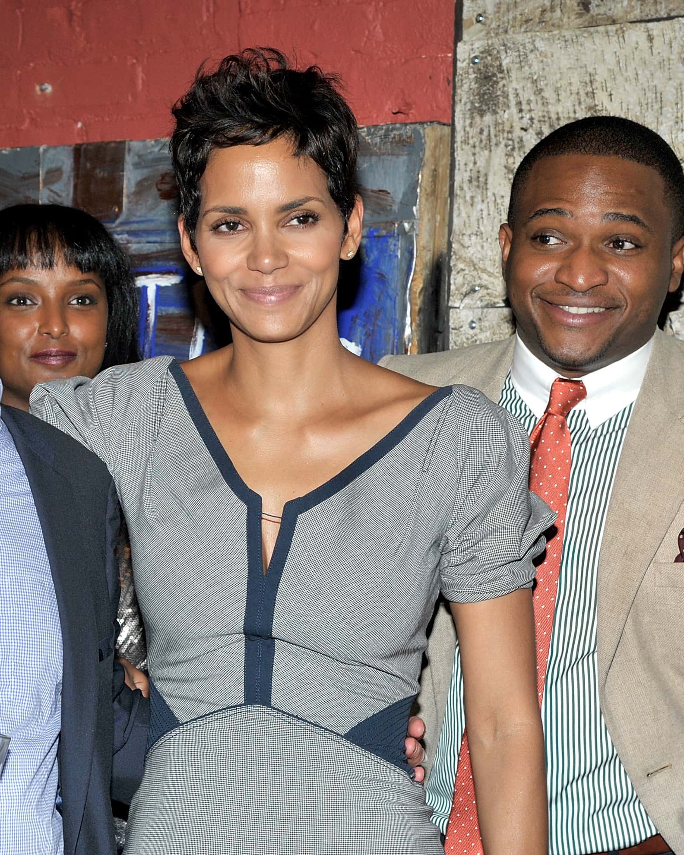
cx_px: 103
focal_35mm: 135
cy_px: 424
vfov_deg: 14.3
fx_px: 3416
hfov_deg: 11.4
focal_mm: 95
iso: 800
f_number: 7.1
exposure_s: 1/160
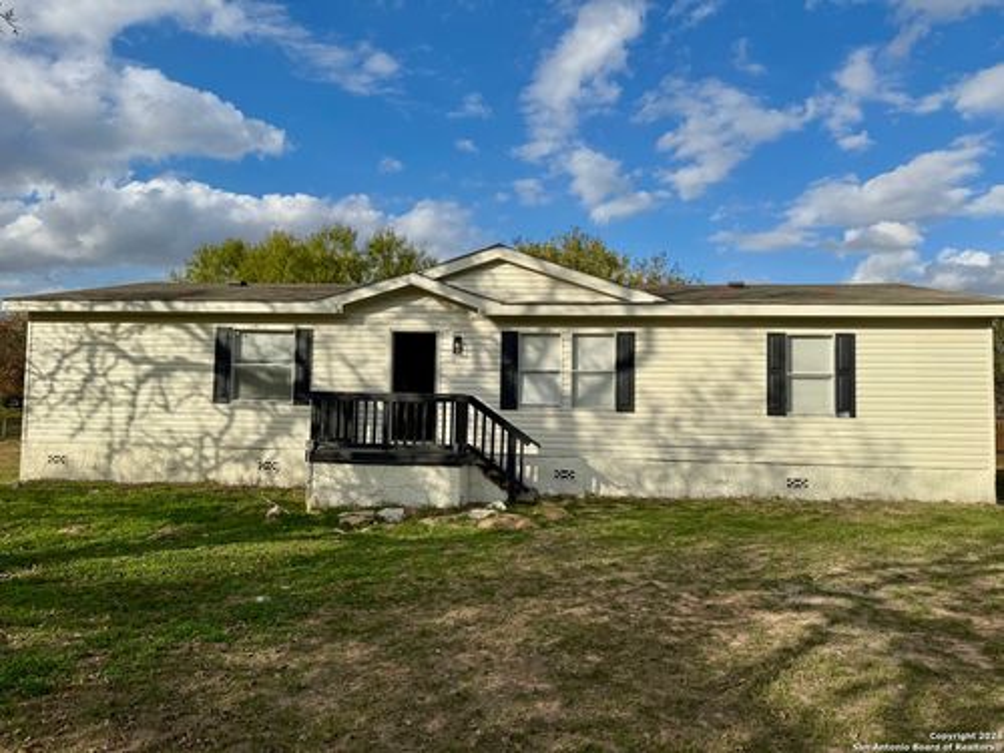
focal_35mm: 24
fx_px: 696
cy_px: 376
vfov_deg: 56.8
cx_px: 502
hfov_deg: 71.6
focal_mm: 6.76
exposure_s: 1/5814
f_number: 1.78
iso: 80
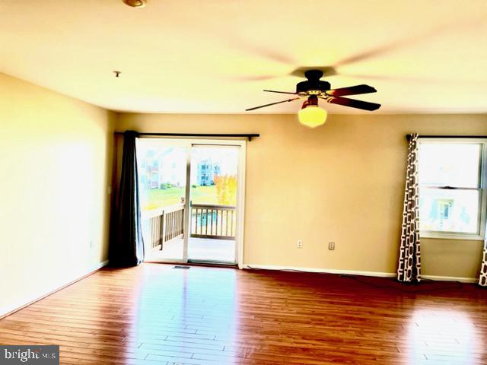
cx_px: 244
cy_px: 182
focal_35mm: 26
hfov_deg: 67.3
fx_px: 366
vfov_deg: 53.1
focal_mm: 5.1
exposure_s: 1/194
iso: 50
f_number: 1.6
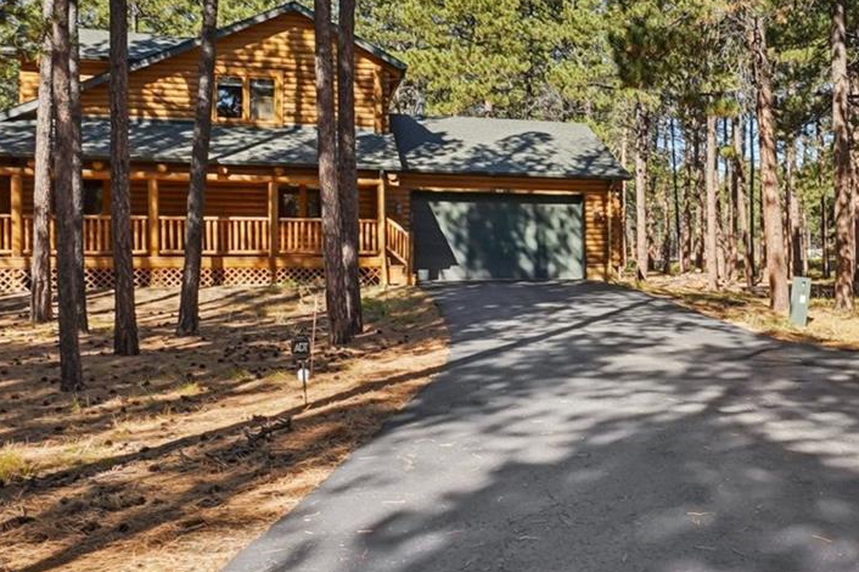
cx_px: 685
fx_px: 811
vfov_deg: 38.7
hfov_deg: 52.3
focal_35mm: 34
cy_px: 225
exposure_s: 1/80
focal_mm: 10
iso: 100
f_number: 8
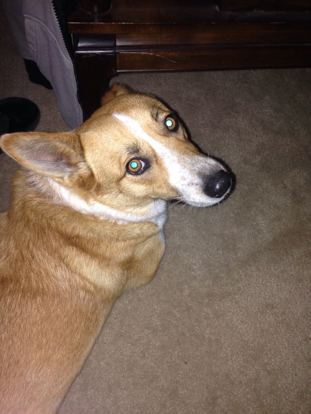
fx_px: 395
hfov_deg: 42.9
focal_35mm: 33
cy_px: 207
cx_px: 156
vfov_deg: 55.4
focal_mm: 4.12
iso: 80
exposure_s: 1/20
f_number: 2.4
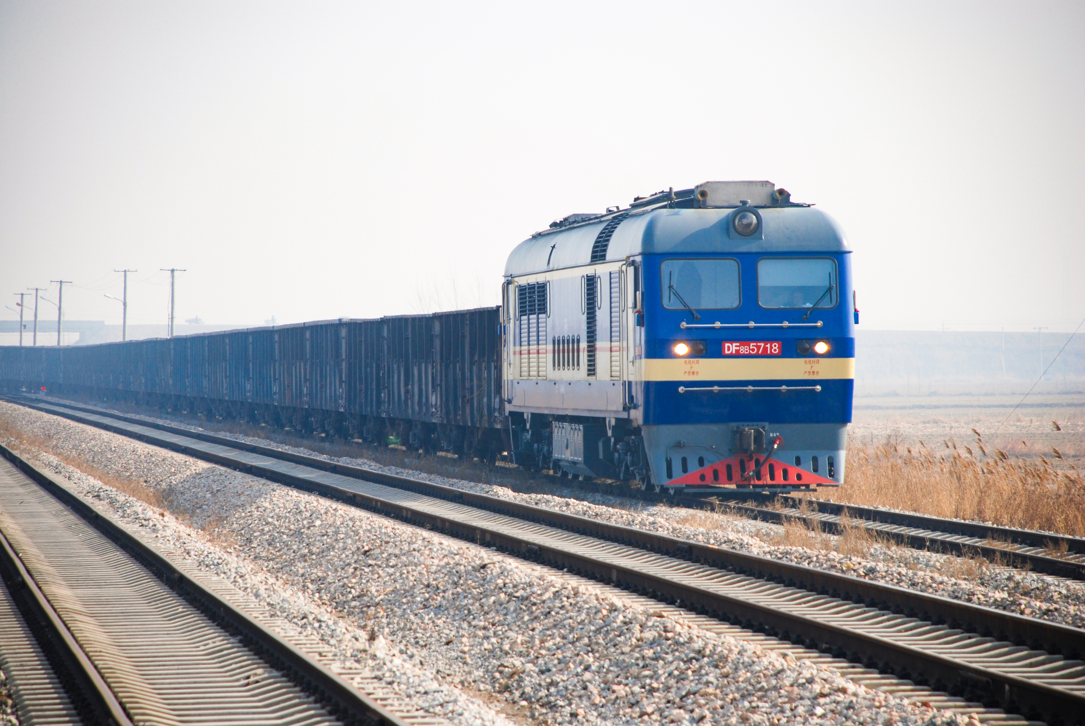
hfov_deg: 10.1
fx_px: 6110
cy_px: 363
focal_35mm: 202
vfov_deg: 6.8
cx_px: 542
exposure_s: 1/500
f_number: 5.6
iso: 180
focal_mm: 135
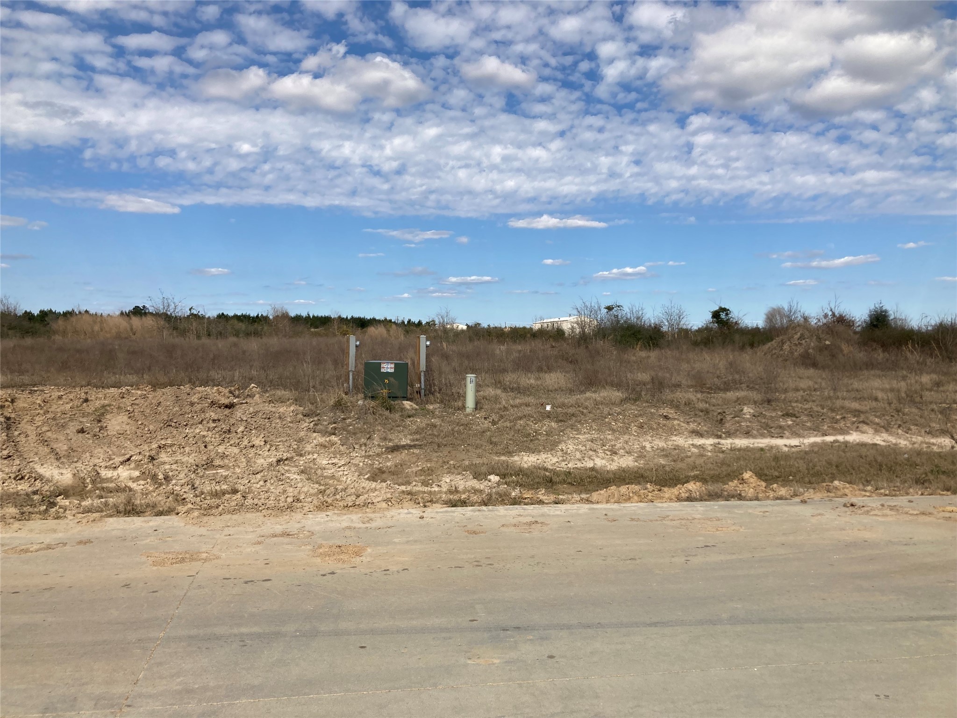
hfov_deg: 63.4
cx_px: 478
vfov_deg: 49.7
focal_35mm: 28
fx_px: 774
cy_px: 359
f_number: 1.8
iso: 20
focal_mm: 3.99
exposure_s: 1/3436
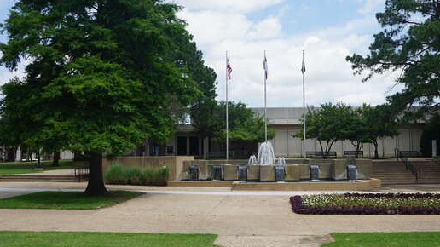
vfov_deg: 30.4
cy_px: 121
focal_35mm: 39
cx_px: 268
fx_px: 455
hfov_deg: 51.2
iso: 100
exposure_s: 1/125
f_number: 11
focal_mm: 16
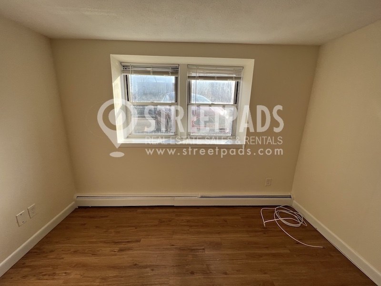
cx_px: 190
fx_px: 143
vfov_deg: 89.9
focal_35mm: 13
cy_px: 143
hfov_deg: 106.2
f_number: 1.8
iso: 32
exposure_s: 1/477
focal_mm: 1.57
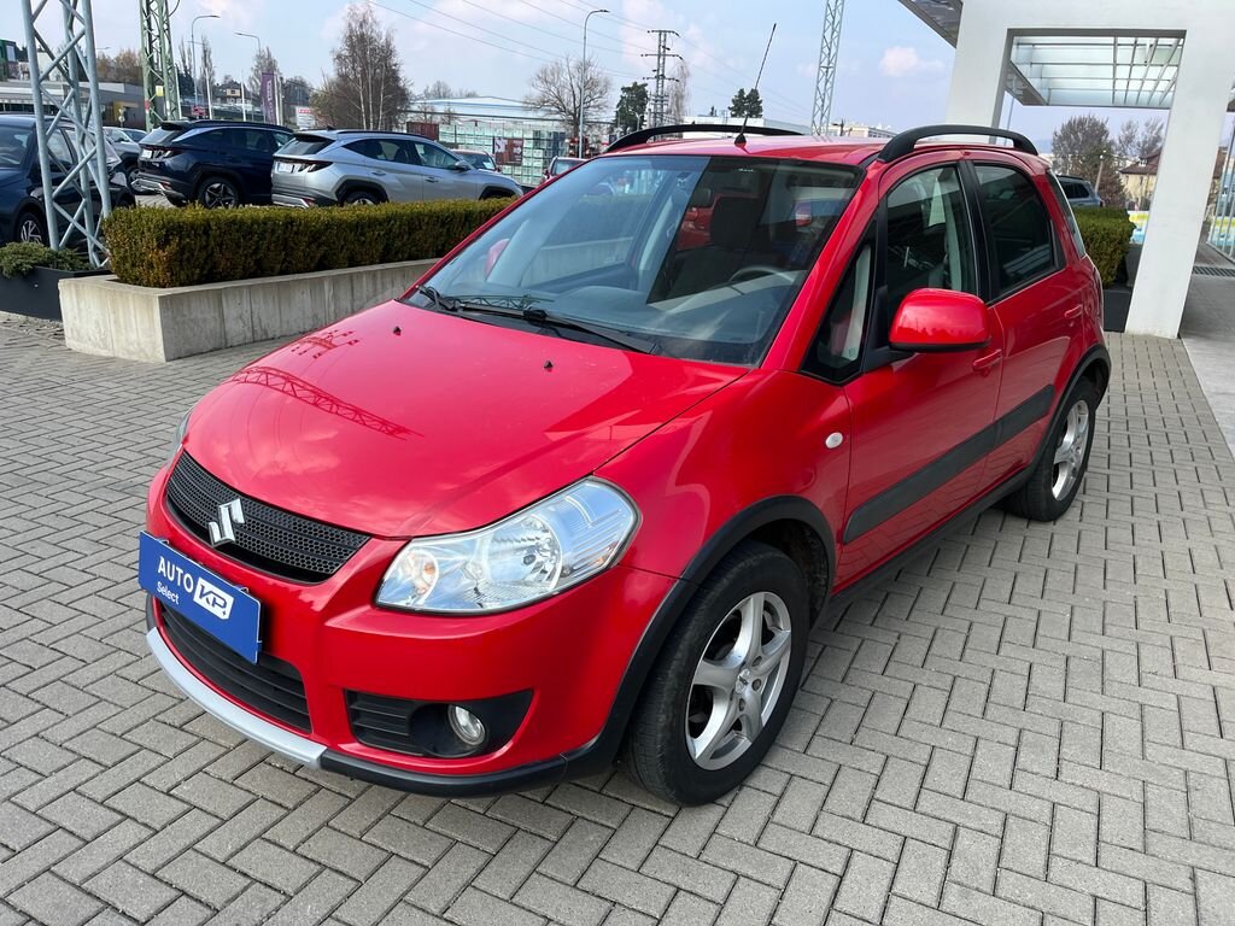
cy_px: 463
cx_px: 618
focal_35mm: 26
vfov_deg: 53.1
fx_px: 928
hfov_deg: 67.3
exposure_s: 1/1129
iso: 50
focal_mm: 5.1
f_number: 1.6
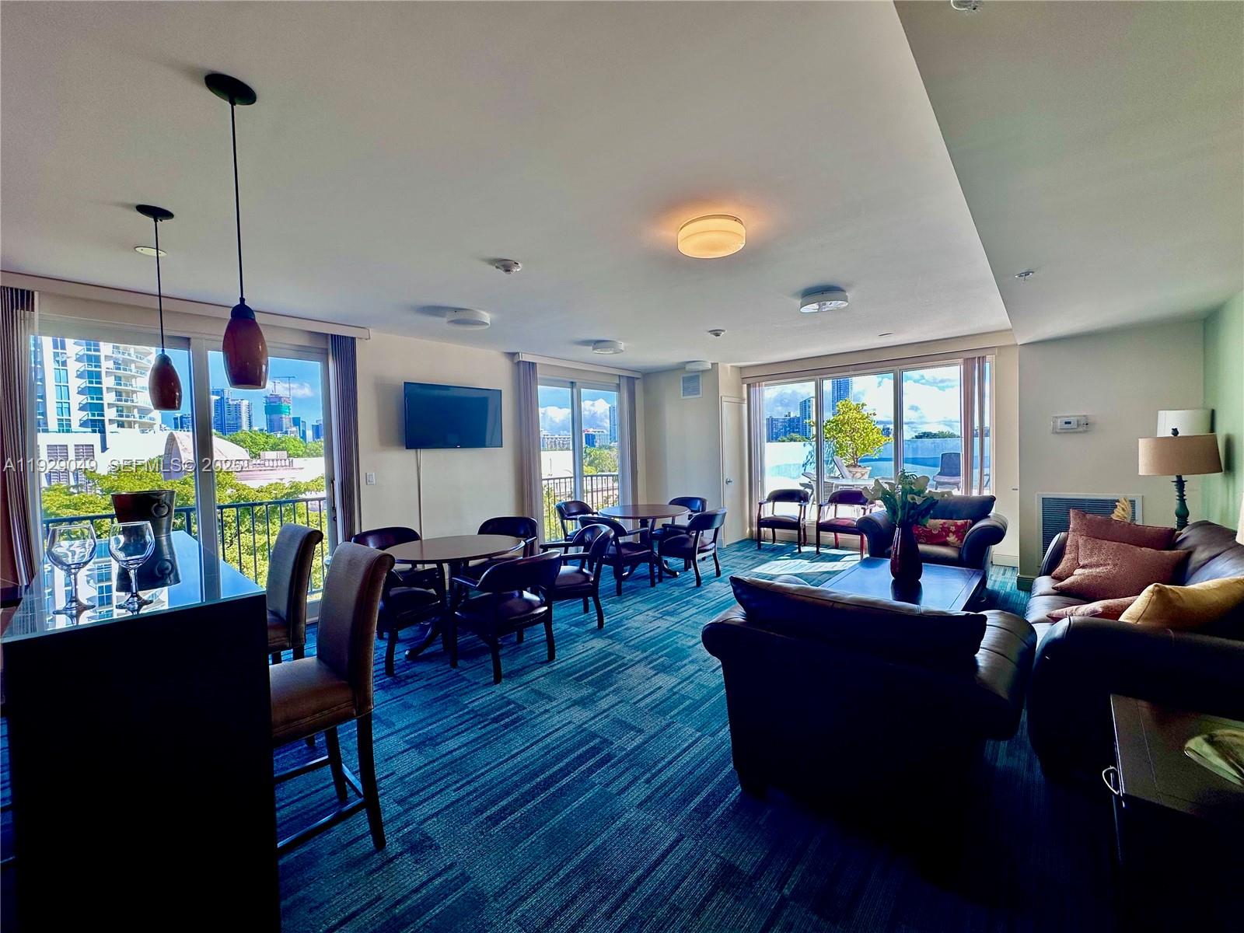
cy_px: 466
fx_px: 503
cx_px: 622
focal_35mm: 14
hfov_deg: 102.1
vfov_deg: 85.7
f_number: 2.2
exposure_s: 1/116
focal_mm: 2.22
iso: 40
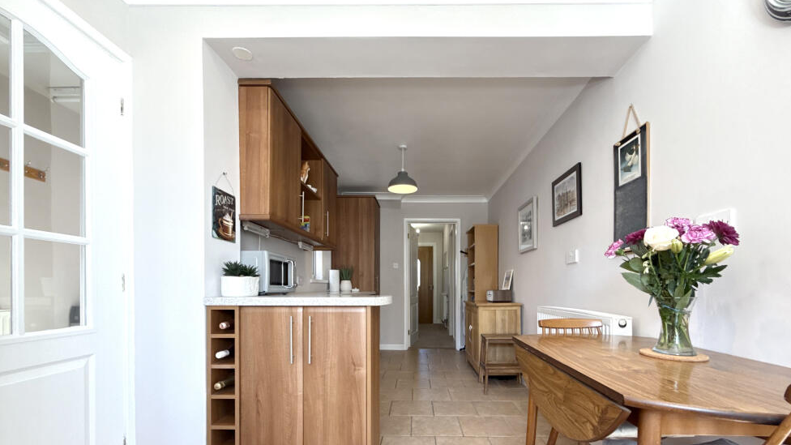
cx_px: 414
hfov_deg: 99.3
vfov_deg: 65.6
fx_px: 336
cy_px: 290
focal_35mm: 16
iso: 160
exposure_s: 1/99
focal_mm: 2.22
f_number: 2.2
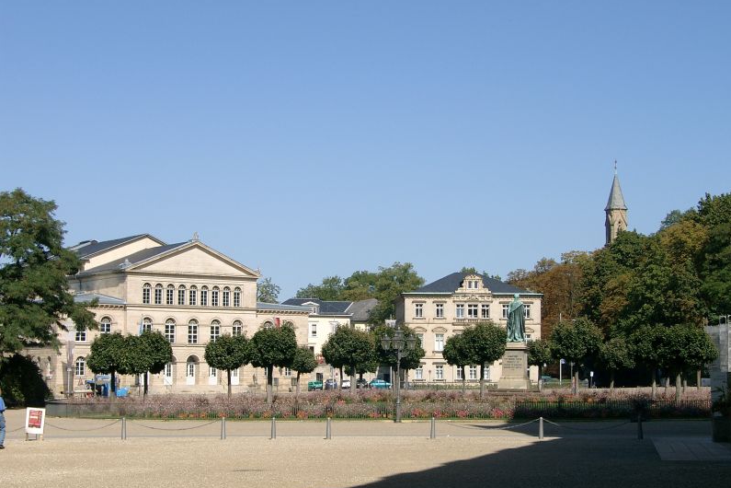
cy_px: 272
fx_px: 1360
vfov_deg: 20.3
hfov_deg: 30.1
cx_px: 367
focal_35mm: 67
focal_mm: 13.35
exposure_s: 1/730
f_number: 4
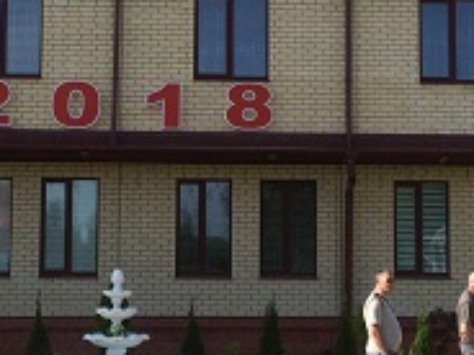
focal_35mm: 101
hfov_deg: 19.4
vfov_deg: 14.6
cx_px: 227
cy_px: 103
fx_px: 1383
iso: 25
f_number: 2.4
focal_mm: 3.3
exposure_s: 1/815
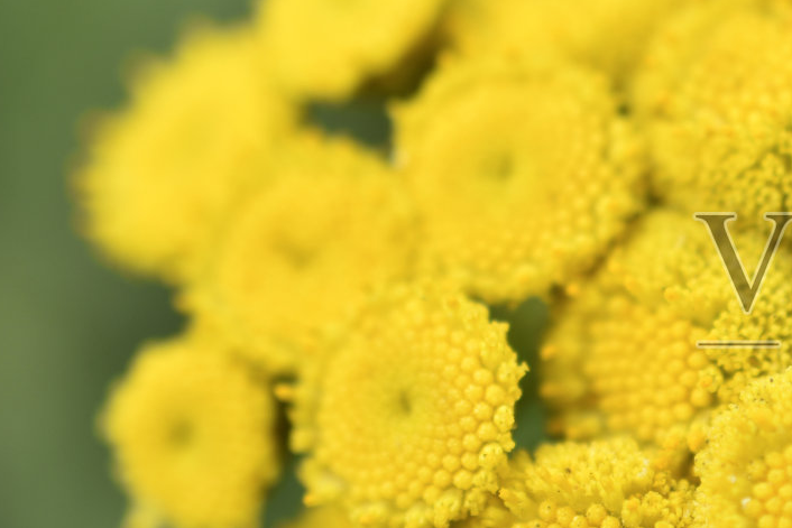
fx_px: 2992
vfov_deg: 10.1
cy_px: 290
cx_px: 883
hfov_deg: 14.7
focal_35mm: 136
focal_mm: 40
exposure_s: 1/400
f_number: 4
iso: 100
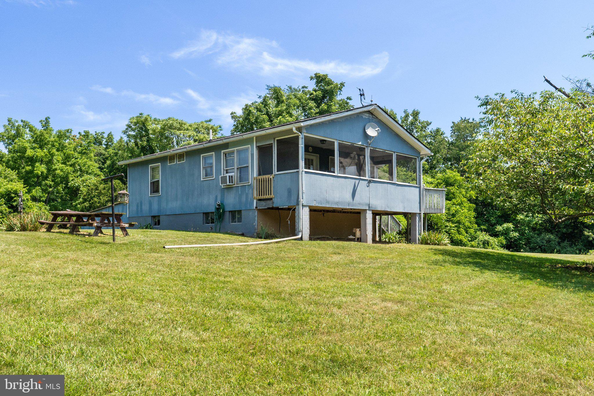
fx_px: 495
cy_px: 198
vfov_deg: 43.6
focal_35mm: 30
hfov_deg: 61.9
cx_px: 297
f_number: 8
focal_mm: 20
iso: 640
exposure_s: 1/1250
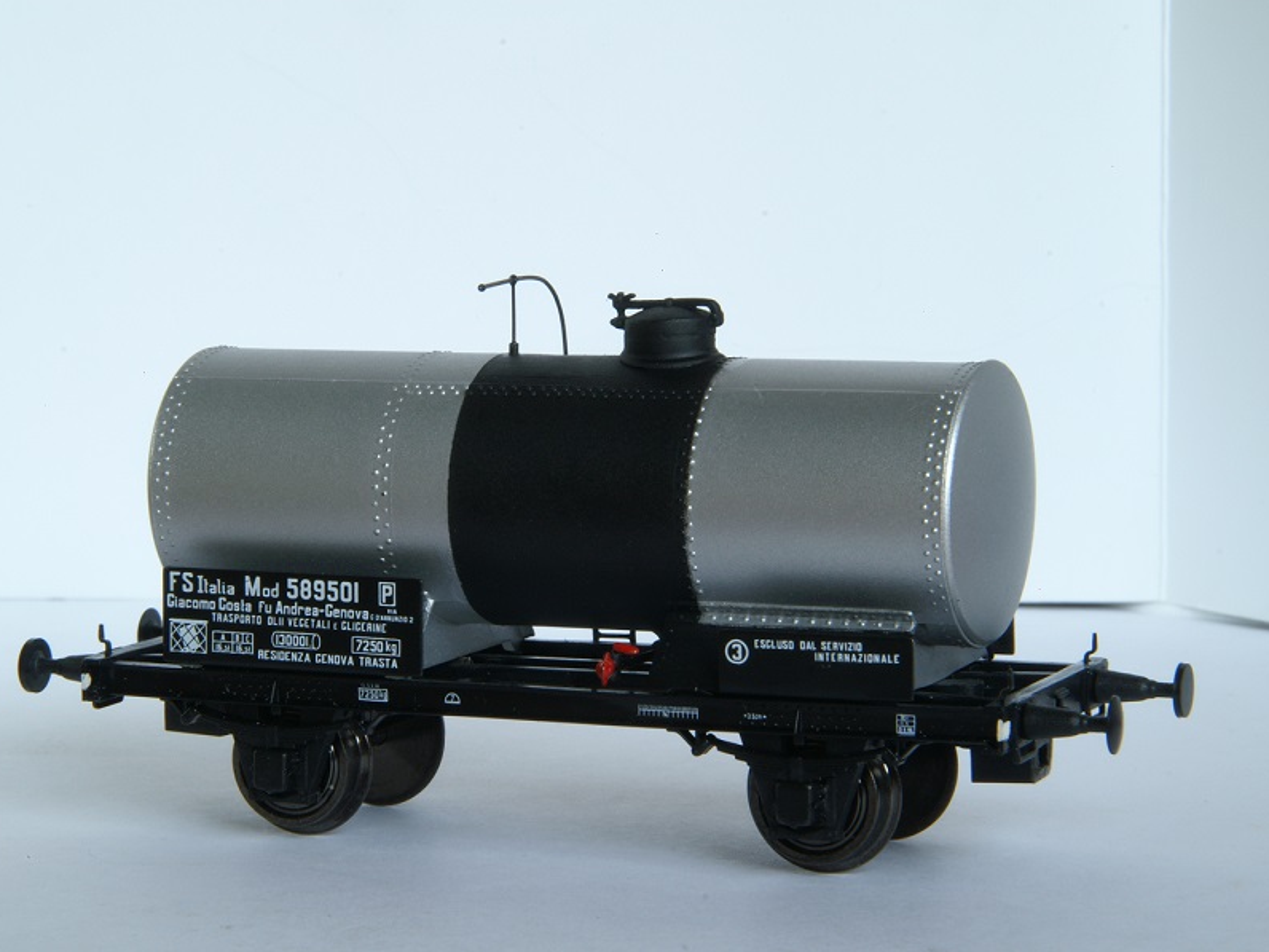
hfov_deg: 16.1
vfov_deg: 12.1
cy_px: 477
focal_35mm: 123
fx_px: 4492
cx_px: 568
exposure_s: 1.6
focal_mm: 75
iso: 200
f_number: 32
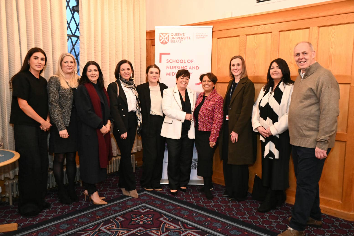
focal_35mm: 32
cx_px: 182
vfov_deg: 41.1
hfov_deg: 58.7
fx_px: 315
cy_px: 115
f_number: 4
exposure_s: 1/60
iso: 4000
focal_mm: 31
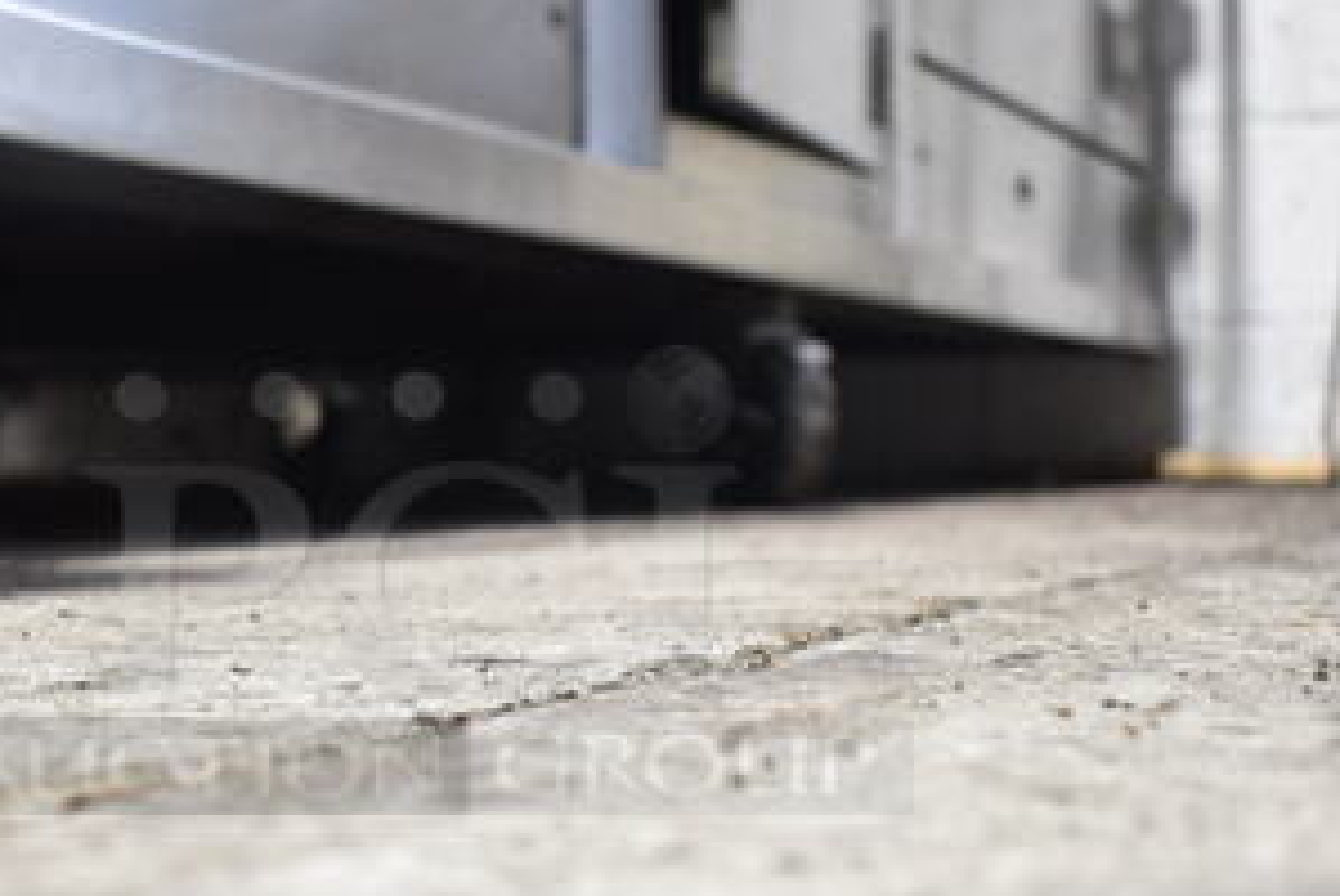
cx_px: 417
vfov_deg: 24.6
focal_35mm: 55
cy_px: 578
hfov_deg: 35.7
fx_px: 2049
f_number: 3.5
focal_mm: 18
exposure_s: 1/30
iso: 560
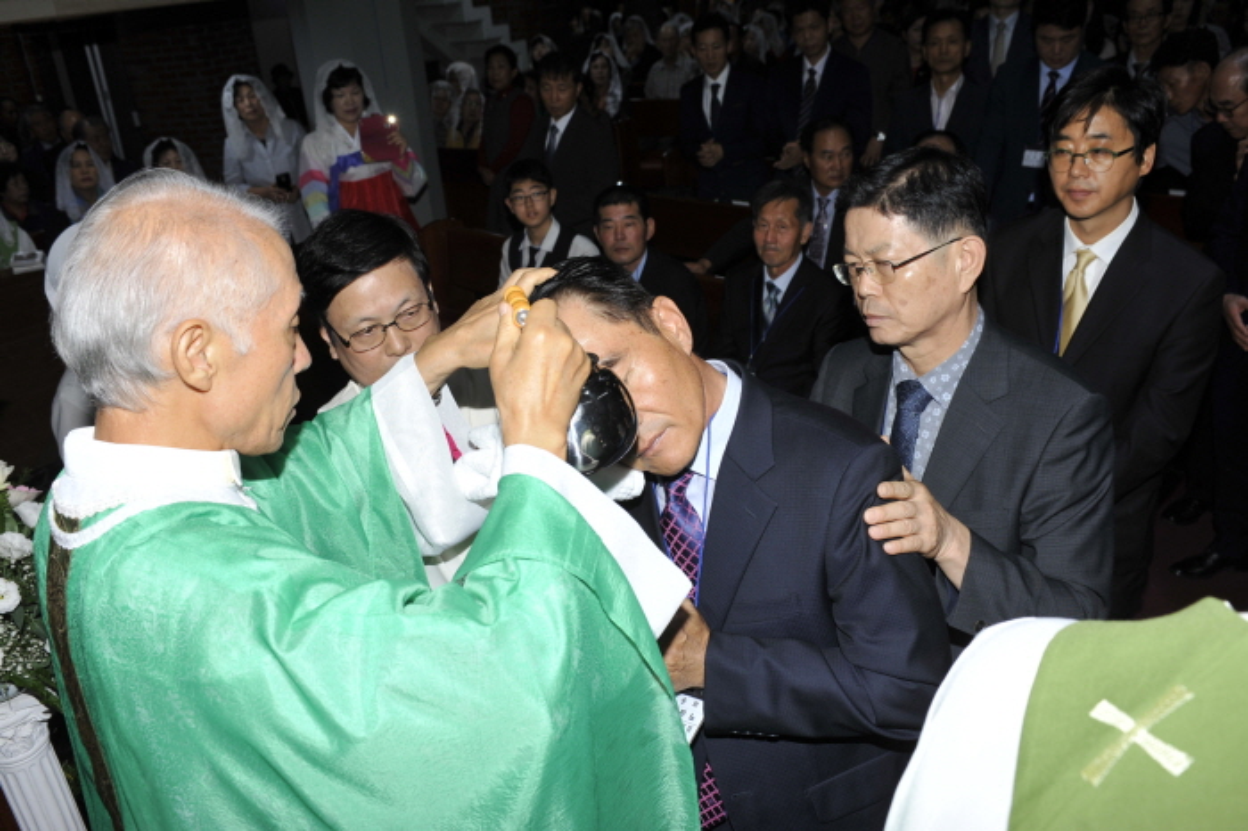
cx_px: 624
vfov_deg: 41.1
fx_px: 1109
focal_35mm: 32
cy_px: 416
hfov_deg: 58.7
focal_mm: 32
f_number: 8
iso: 200
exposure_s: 1/60
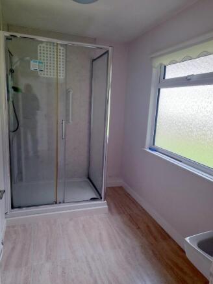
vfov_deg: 69.4
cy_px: 142
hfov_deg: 54.9
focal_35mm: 25
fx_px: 205
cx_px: 106
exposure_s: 1/60
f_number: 2
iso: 40
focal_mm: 4.6
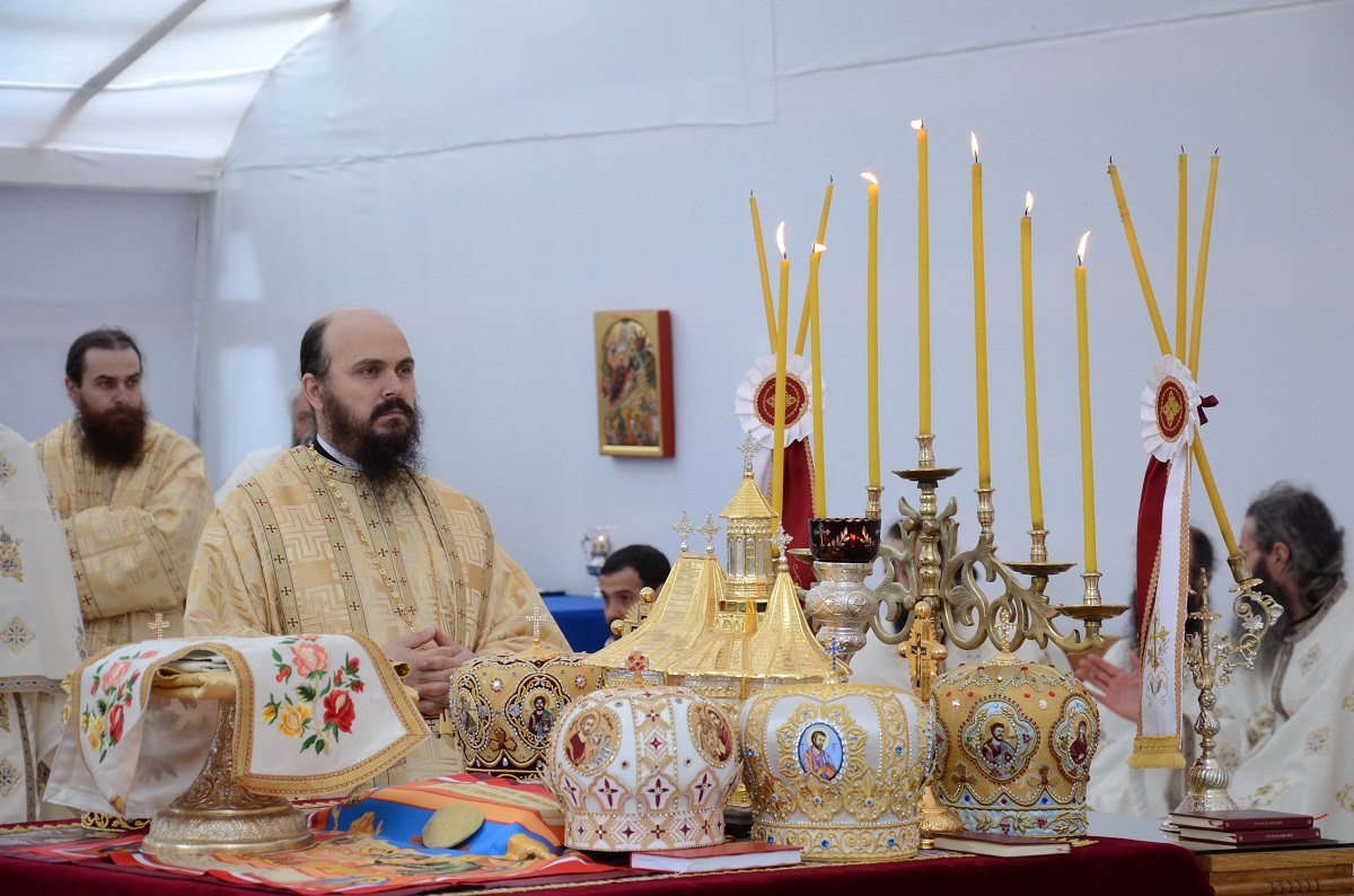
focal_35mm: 105
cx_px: 677
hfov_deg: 19.5
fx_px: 3940
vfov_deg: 13.0
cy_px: 448
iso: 800
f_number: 5.6
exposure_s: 1/100
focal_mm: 70
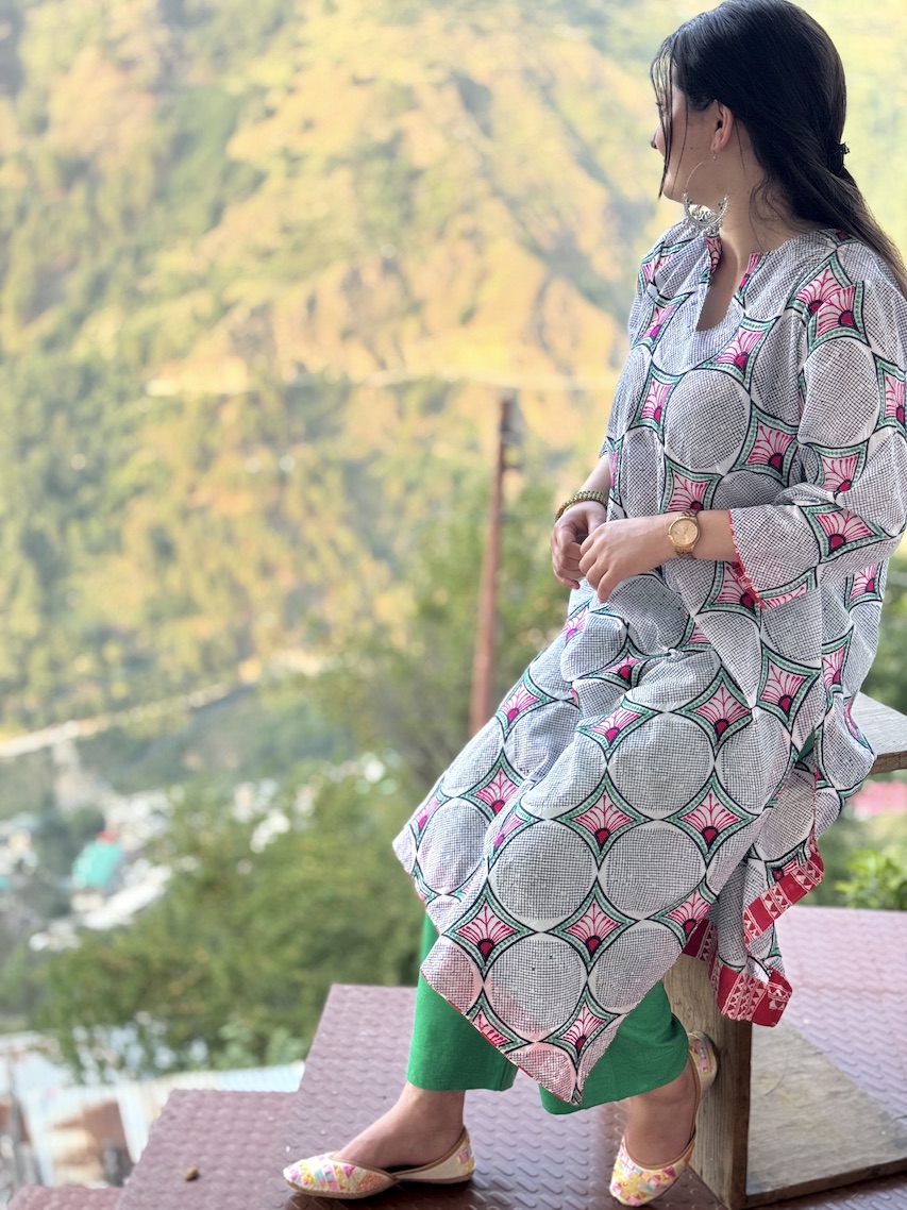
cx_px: 454
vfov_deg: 39.7
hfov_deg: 30.3
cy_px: 605
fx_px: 1678
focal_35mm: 48
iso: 64
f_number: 1.78
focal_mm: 6.76
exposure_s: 1/370
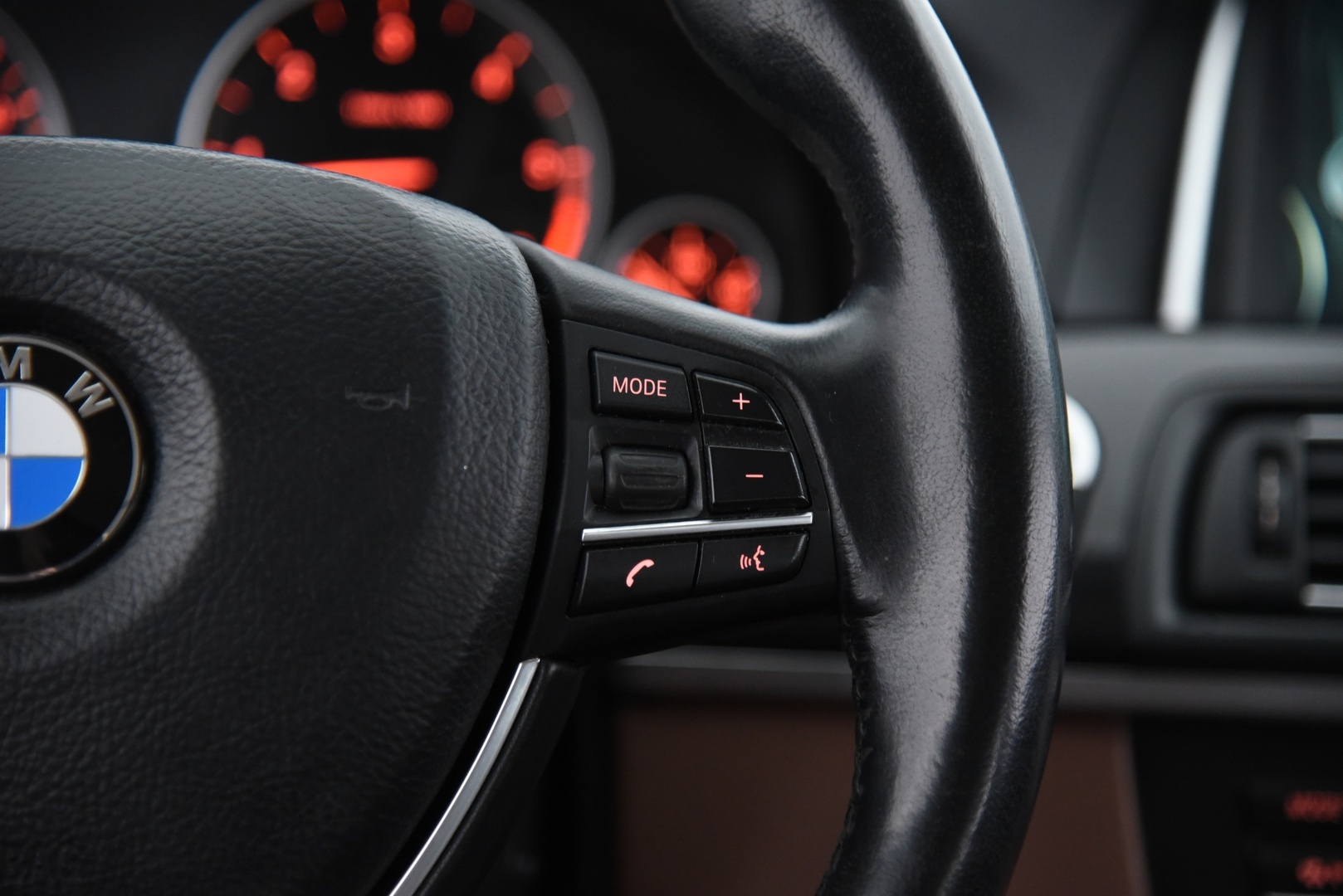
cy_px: 448
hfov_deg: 18.3
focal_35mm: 112
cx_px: 672
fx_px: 4179
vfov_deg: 12.2
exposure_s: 1/20
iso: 4000
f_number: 4
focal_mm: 112
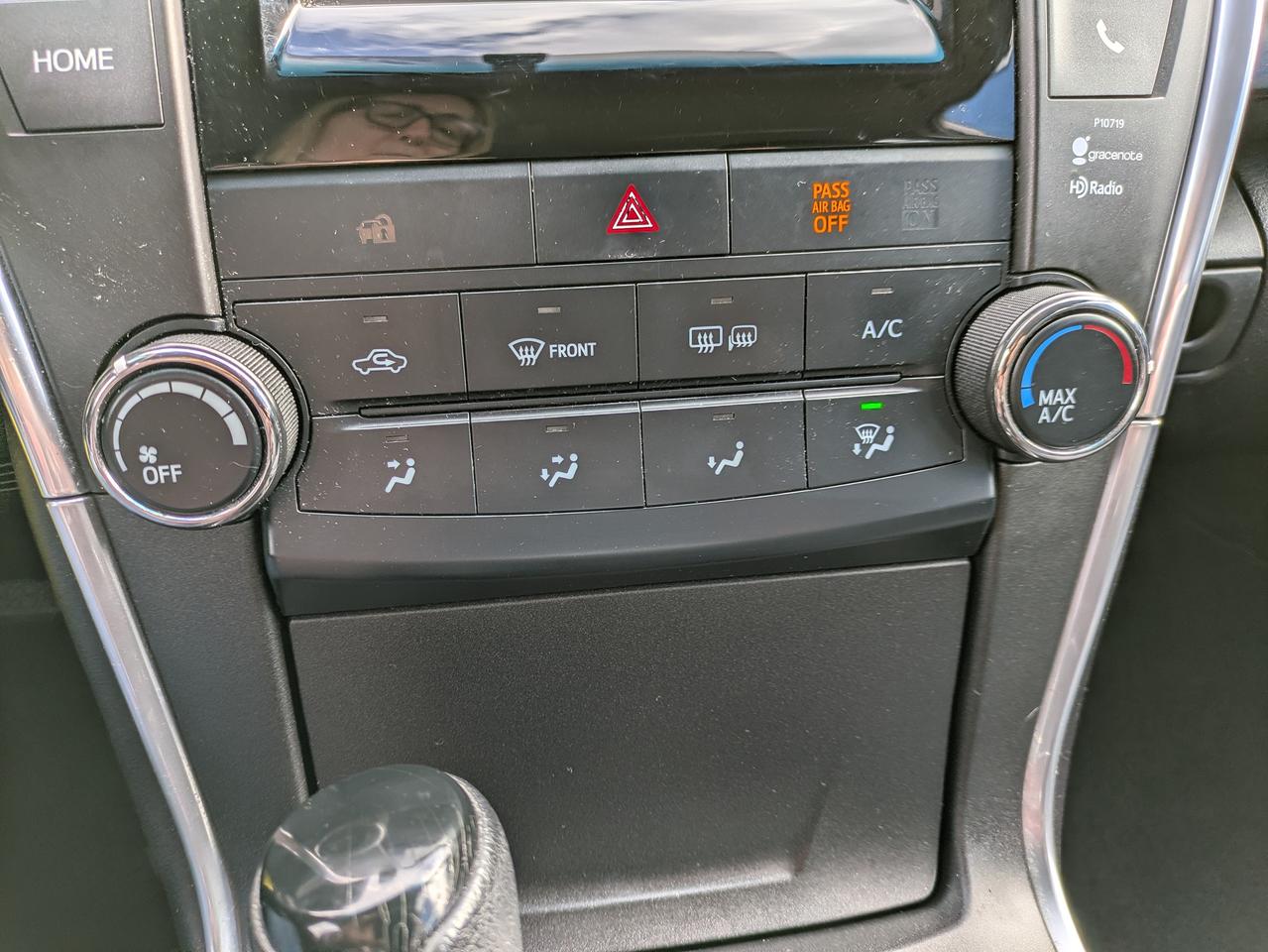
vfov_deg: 54.9
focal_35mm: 25
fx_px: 916
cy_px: 476
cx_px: 634
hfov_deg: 69.4
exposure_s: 1/120
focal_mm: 5.43
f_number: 1.89
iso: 50
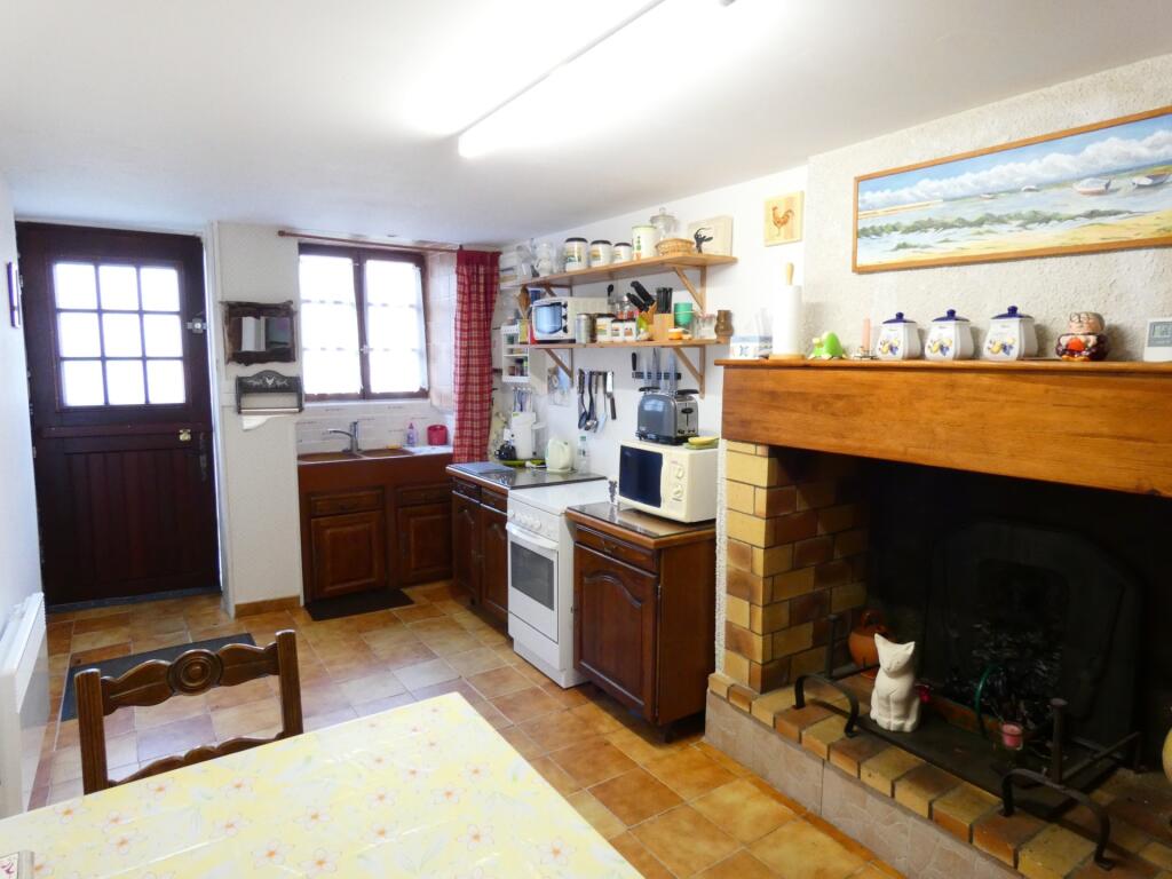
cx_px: 586
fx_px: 677
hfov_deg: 81.7
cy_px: 440
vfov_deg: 66.0
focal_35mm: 20
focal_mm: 3.6
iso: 400
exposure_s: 1/10
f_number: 4
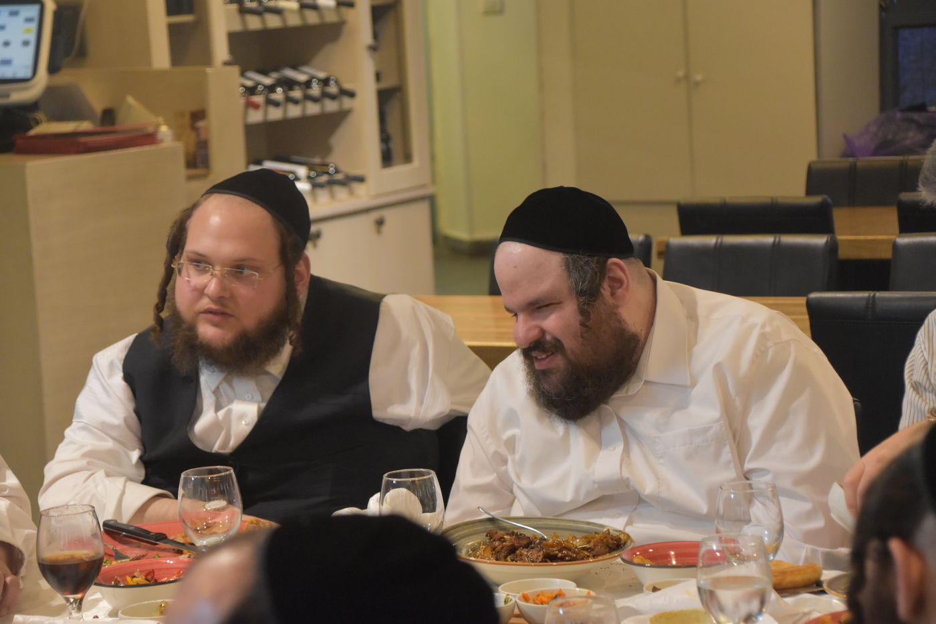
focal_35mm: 128
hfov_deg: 16.1
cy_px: 312
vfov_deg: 10.8
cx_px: 468
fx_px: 3314
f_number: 5.3
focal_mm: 85
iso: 2800
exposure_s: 1/60
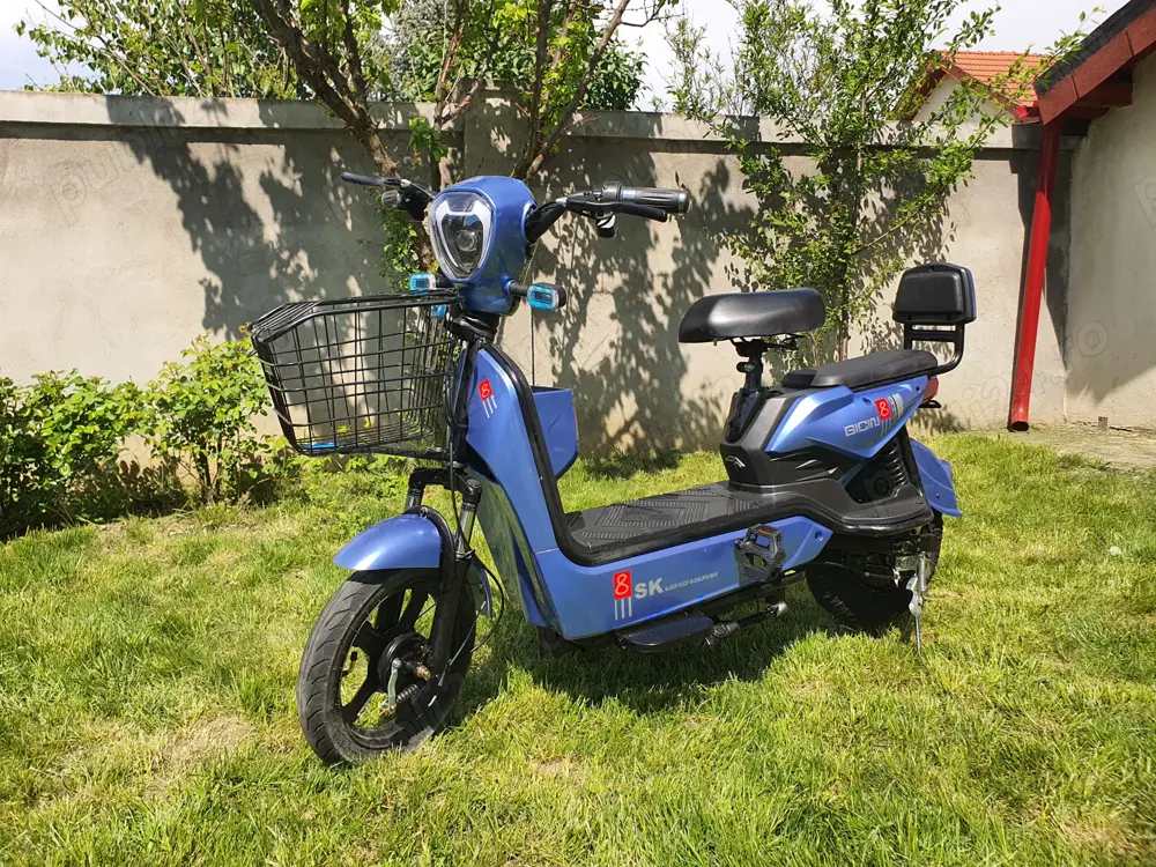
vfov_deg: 53.1
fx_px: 868
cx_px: 578
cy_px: 434
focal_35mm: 26
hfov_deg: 67.3
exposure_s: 1/1316
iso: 50
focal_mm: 4.3
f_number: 2.4
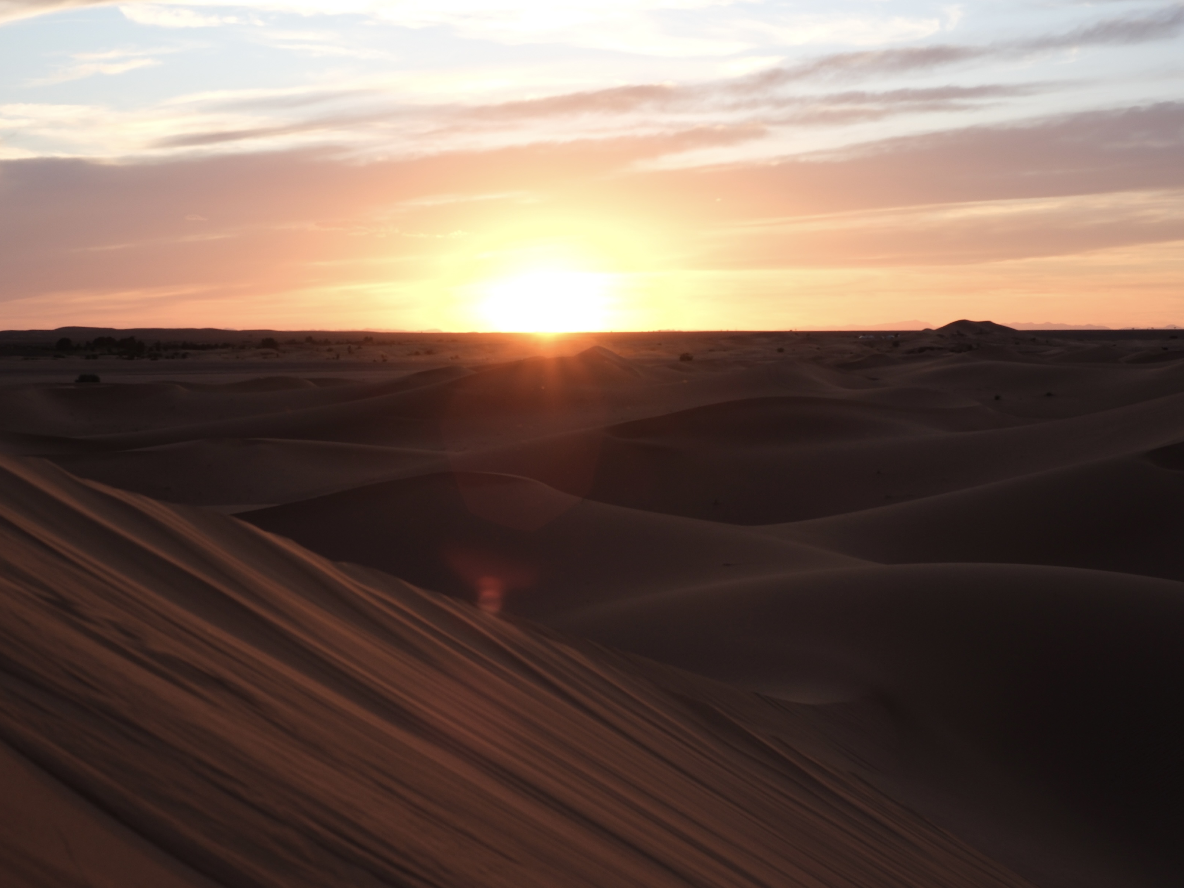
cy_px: 448
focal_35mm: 58
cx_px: 519
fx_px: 1984
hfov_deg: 33.2
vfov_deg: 25.2
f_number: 9
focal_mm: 35
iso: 400
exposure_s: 1/125
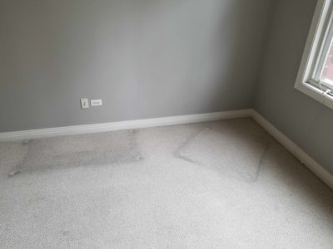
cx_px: 166
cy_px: 124
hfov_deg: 67.3
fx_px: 250
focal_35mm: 26
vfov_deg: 53.1
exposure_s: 1/60
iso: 100
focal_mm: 4.25
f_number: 1.7
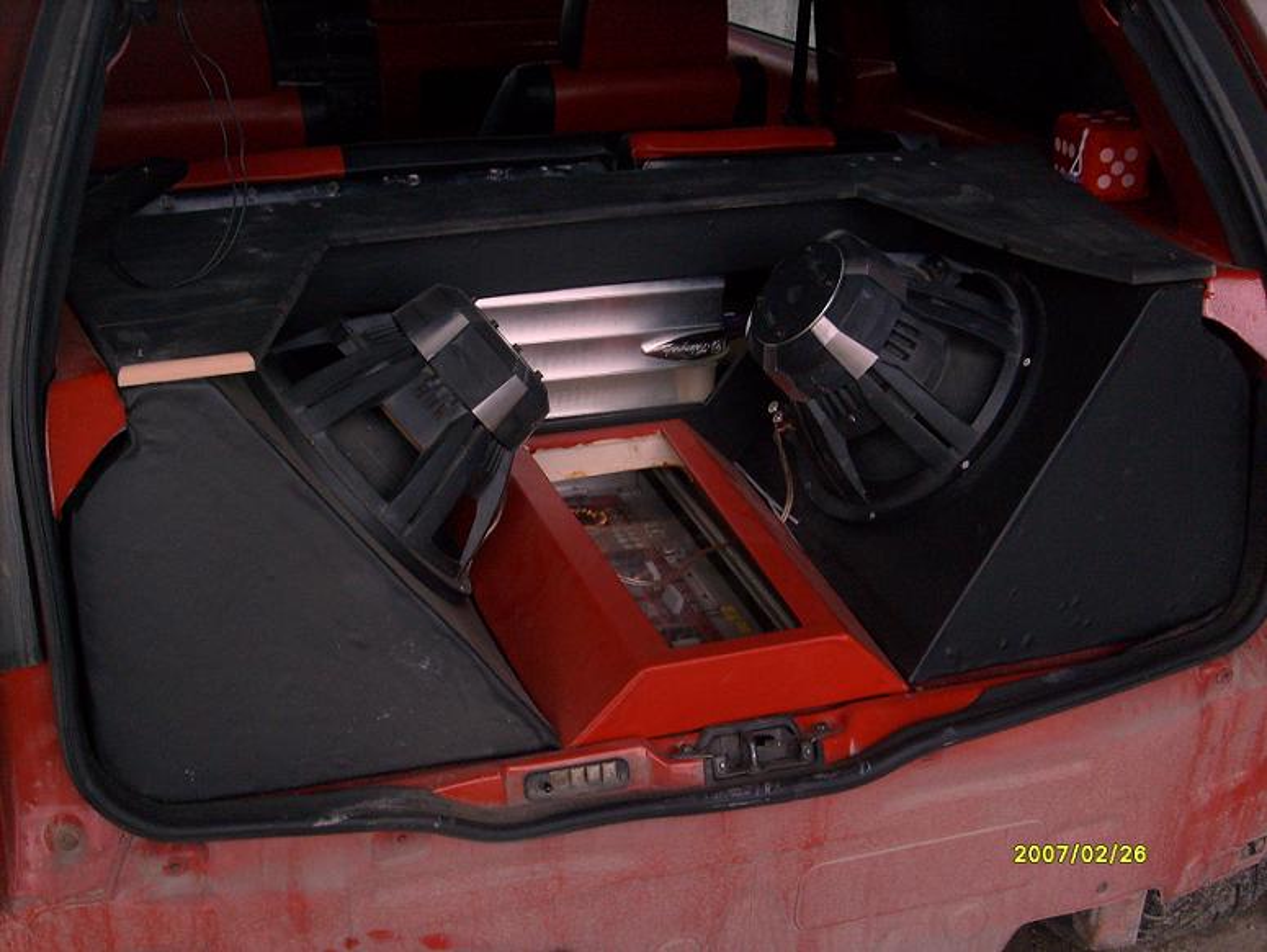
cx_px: 634
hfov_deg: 43.8
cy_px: 476
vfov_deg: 33.6
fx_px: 1575
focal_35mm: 43
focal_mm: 7.2
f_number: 3
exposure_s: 1/30
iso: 100
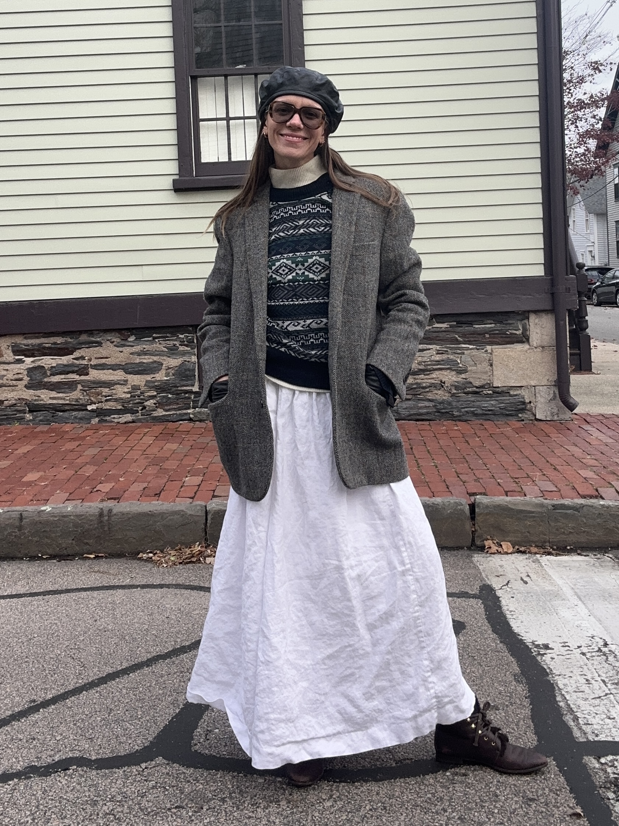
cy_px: 413
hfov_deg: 46.8
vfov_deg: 60.0
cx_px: 310
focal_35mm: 30
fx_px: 715
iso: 25
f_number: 1.9
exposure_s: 1/121
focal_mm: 2.69
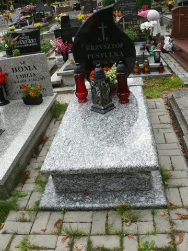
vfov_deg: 52.6
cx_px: 94
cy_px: 126
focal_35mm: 35
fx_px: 253
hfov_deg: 40.7
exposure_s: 1/200
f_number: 4.5
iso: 100
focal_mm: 7.4
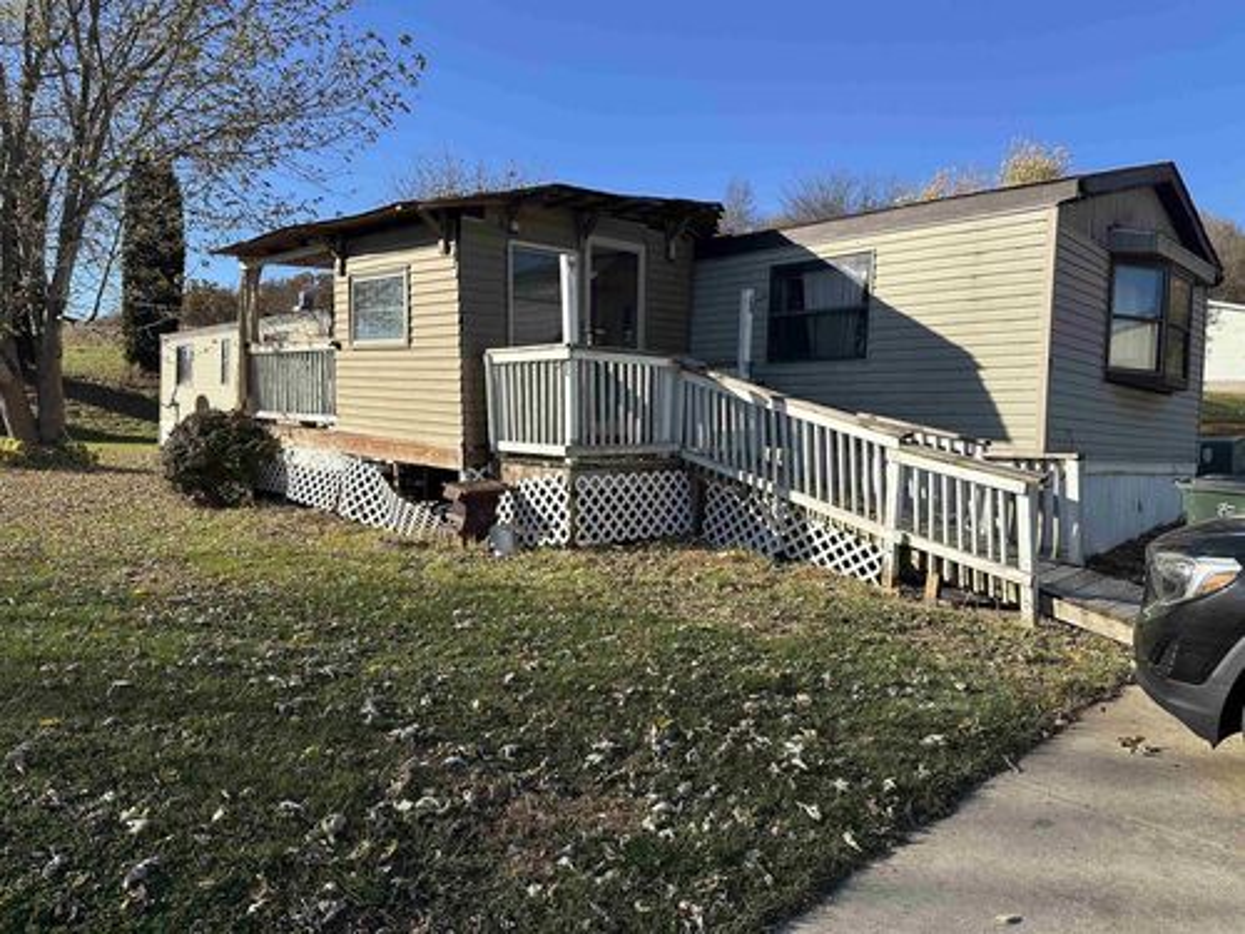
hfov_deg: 71.6
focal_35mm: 24
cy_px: 467
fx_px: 863
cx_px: 622
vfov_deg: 56.8
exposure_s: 1/3058
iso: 80
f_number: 1.78
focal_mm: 6.86
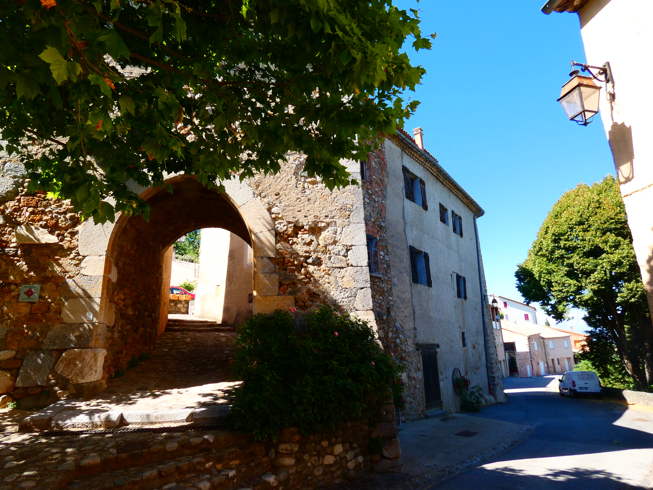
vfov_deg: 66.0
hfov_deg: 81.7
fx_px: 377
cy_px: 245
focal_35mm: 20
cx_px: 326
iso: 80
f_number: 4.5
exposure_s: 1/200
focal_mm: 3.6
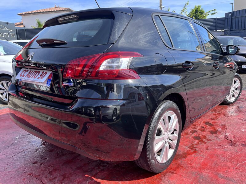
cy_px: 92
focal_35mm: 26
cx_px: 123
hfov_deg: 67.3
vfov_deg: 53.1
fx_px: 185
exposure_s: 1/727
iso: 50
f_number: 1.6
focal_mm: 5.1
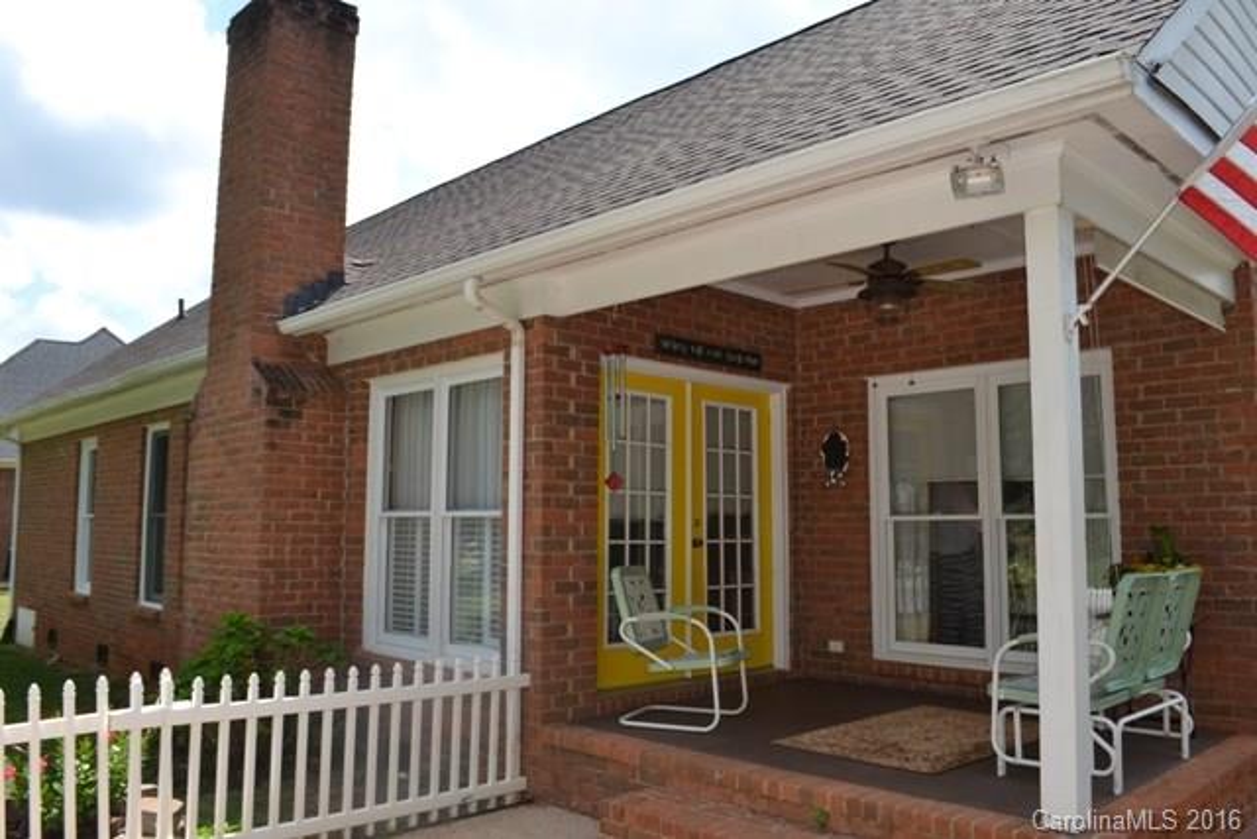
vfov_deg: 48.0
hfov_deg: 67.4
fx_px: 943
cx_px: 628
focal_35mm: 27
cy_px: 420
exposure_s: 1/200
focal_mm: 18
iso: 100
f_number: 7.1
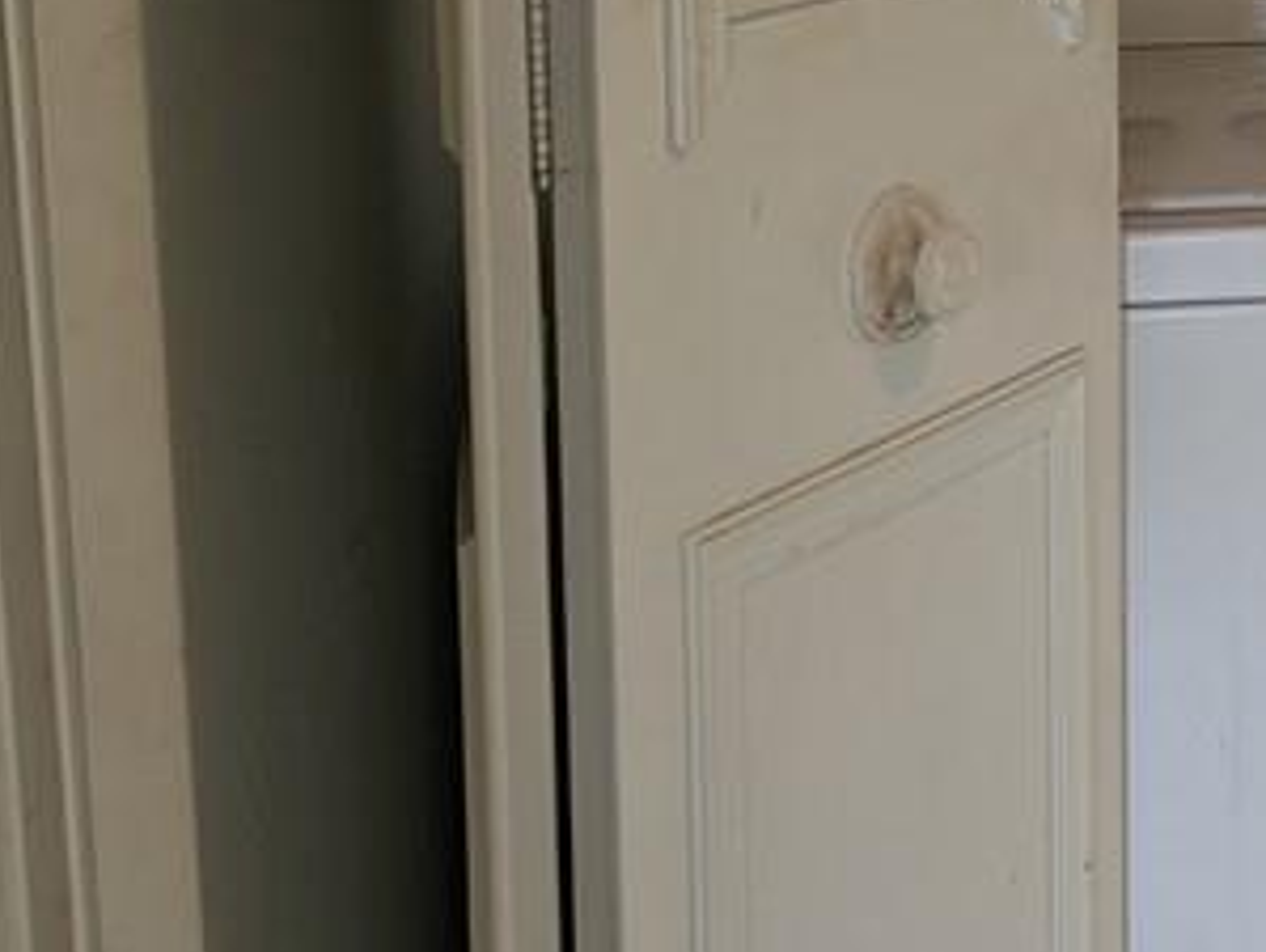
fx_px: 3003
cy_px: -97
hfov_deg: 20.6
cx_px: 1857
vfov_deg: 17.4
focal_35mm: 82
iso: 81
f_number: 1.85
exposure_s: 1/30
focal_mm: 6.81
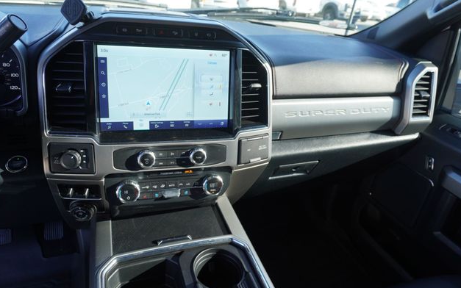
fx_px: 314
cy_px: 133
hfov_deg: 72.5
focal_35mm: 25
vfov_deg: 49.2
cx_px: 229
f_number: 4.5
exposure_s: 1/80
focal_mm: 16
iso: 100
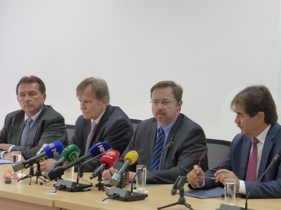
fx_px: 1088
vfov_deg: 11.1
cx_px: 140
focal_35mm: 134
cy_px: 105
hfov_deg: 14.7
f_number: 5.4
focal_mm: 21.8
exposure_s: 1/15
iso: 400
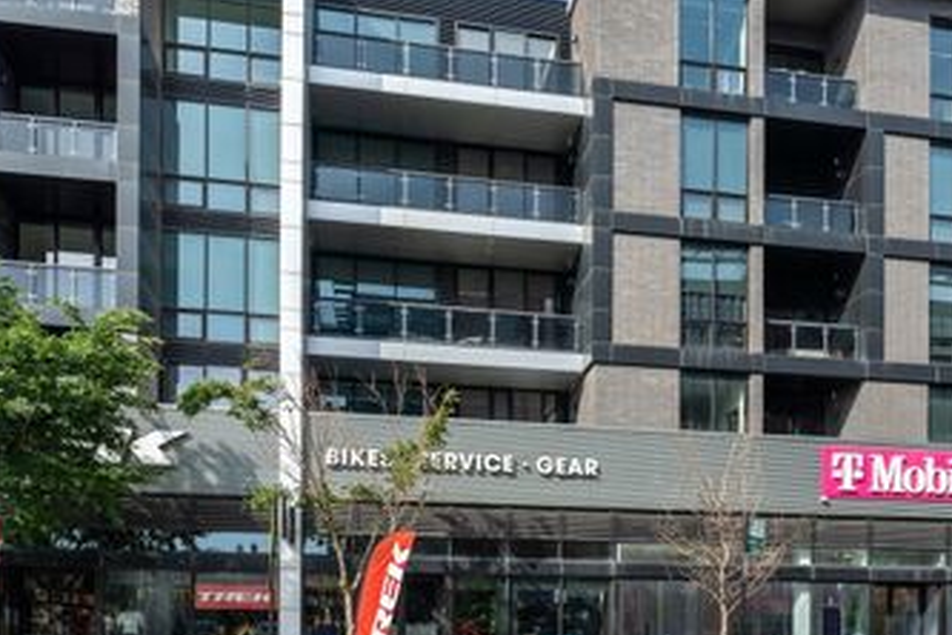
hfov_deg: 73.7
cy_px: 287
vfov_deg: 53.1
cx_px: 500
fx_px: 635
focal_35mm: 24
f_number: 8
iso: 320
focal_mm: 16
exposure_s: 1/3200
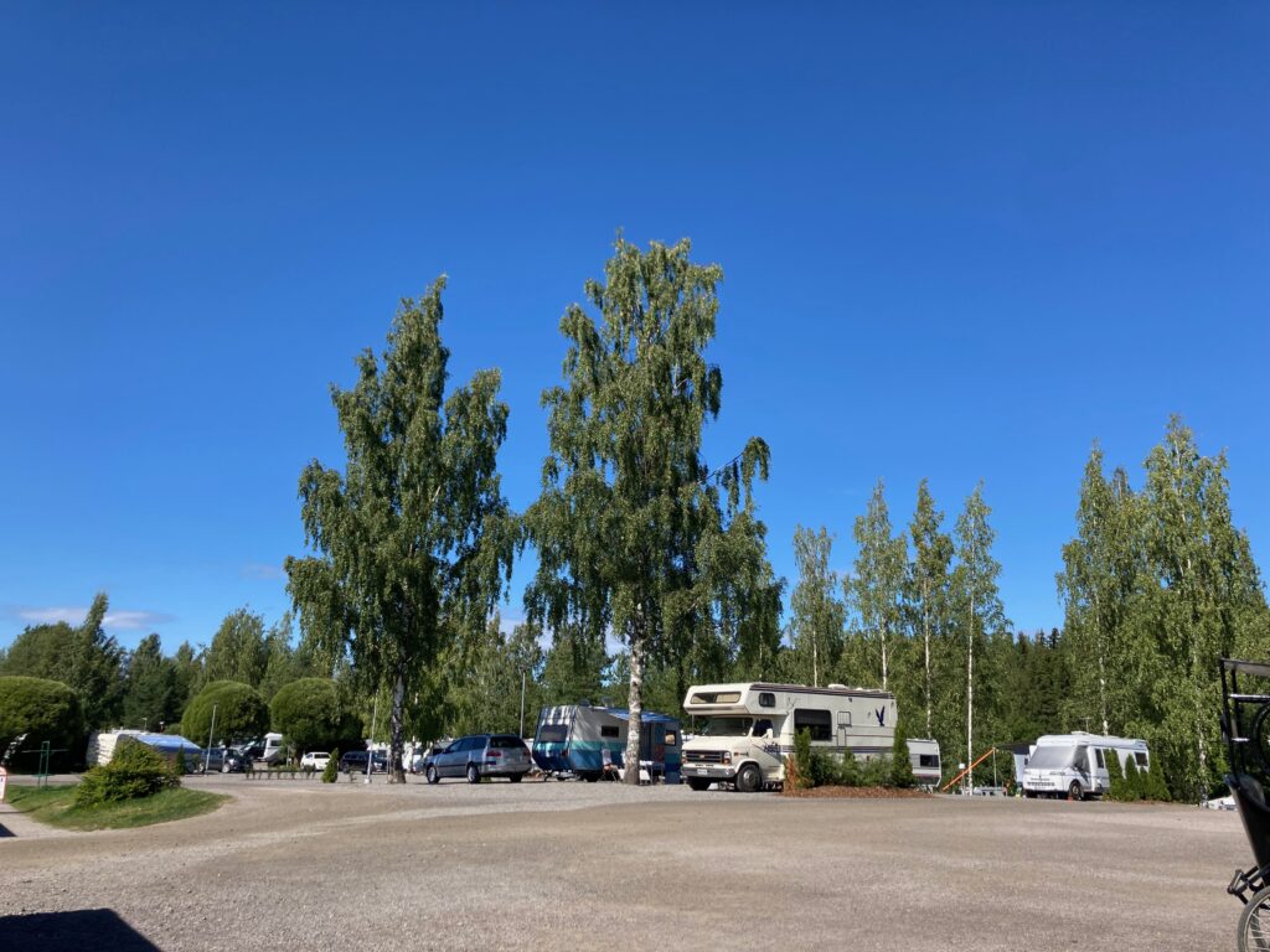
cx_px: 635
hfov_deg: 63.4
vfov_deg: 49.7
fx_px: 1027
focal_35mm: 28
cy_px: 476
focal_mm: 3.99
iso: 20
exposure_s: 1/1736
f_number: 1.8
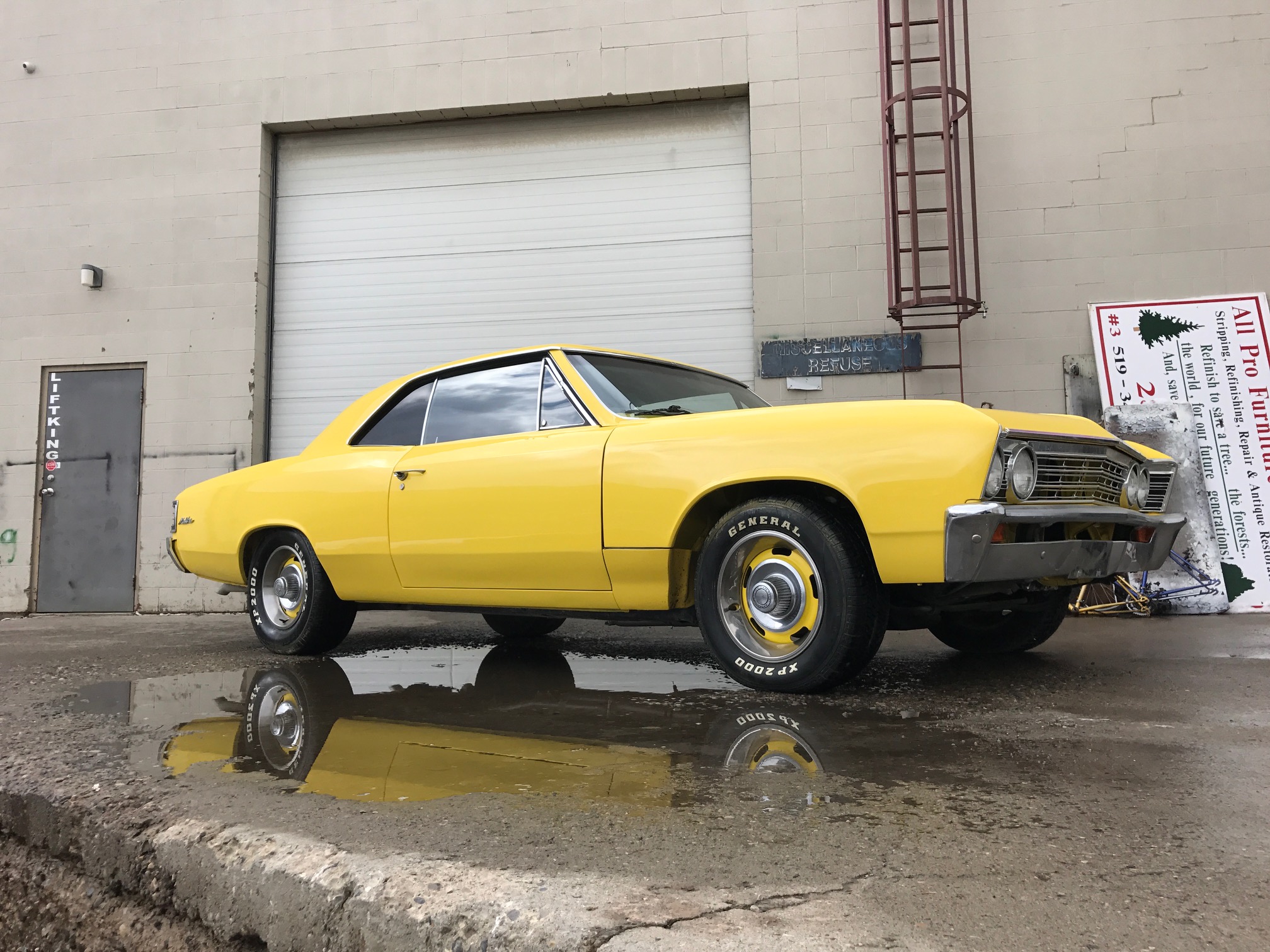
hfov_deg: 63.4
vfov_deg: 49.7
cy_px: 476
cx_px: 635
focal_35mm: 28
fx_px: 1027
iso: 20
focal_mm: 3.99
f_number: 1.8
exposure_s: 1/1880
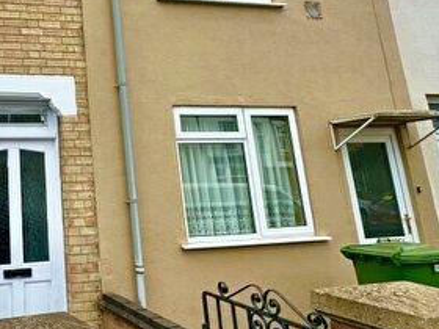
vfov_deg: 40.1
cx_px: 9
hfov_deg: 45.3
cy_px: 103
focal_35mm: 35
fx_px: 444
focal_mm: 2.22
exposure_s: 1/1033
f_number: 2.2
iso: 40
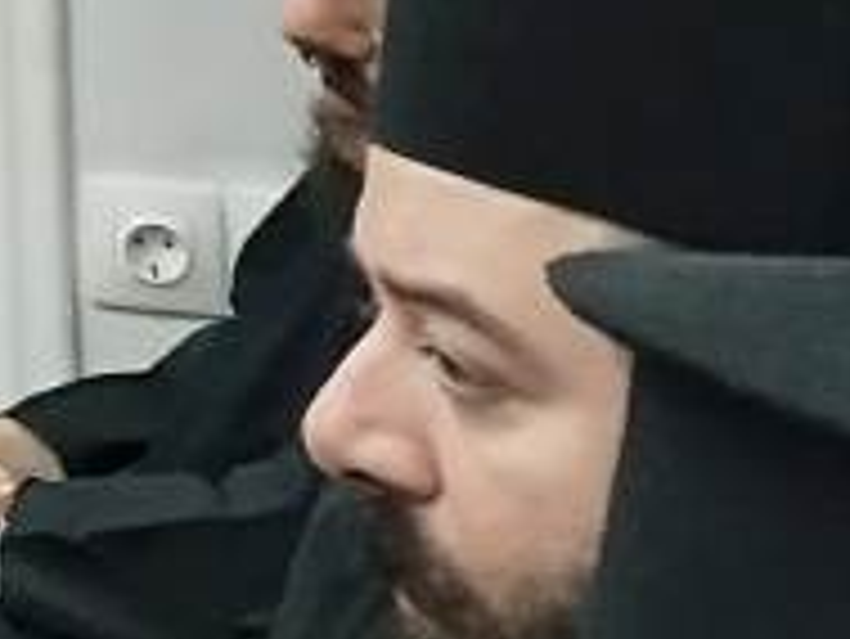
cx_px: -1372
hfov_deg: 11.6
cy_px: -981
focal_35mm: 130
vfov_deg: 9.8
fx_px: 3194
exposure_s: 1/17
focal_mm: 5.31
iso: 500
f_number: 1.7
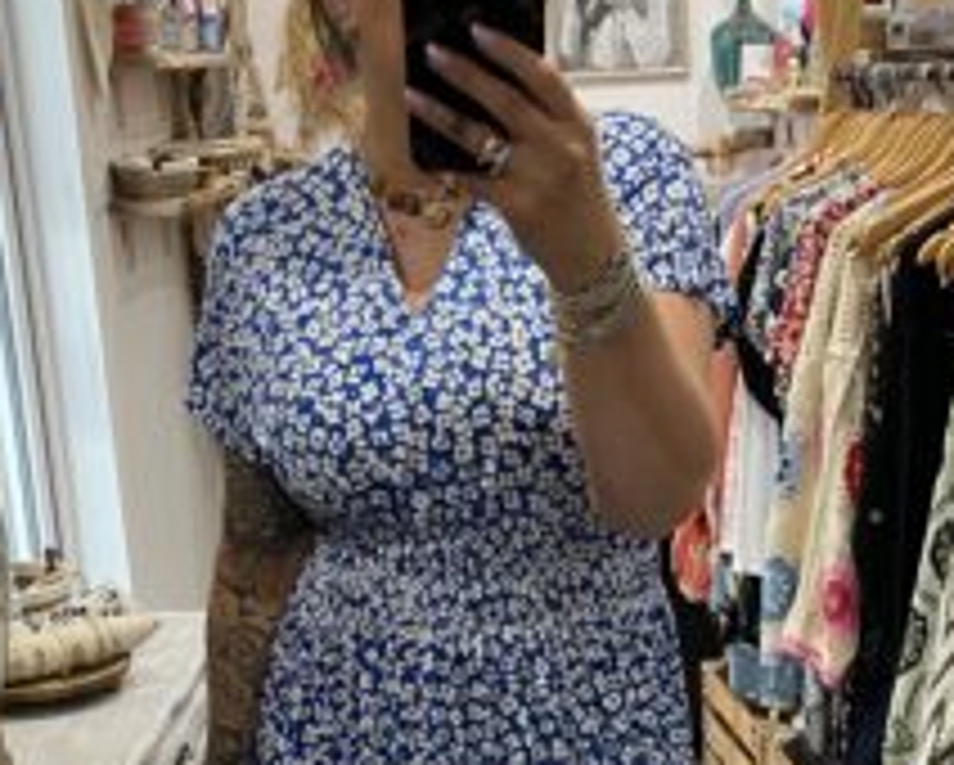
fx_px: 1300
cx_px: 540
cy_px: 724
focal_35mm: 46
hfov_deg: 40.2
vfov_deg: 30.9
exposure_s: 1/50
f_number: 1.6
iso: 100
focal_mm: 5.1
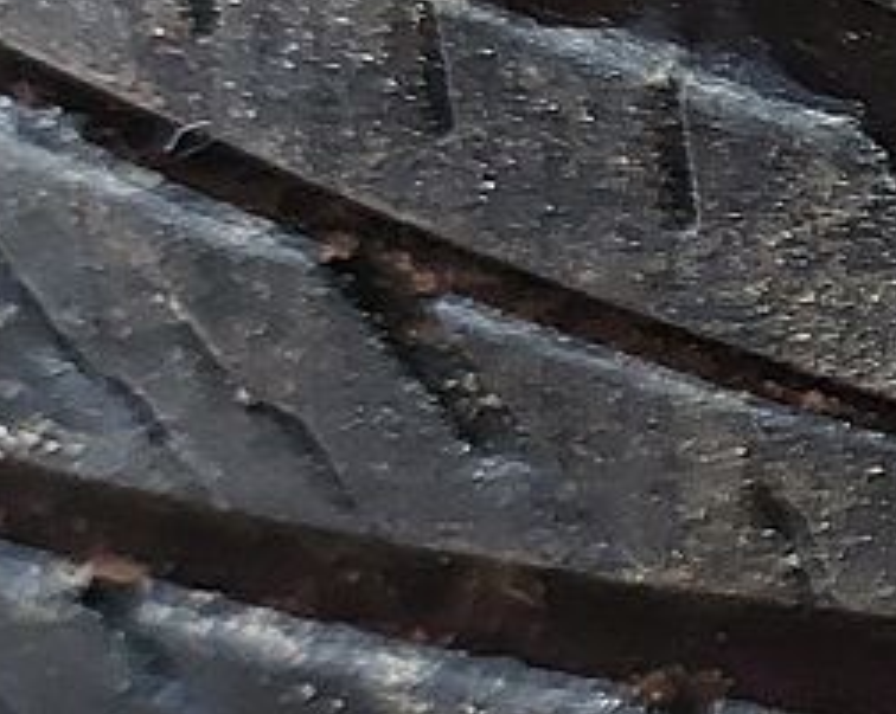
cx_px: 1972
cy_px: 291
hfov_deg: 12.5
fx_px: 3417
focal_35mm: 129
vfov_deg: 11.9
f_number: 1.8
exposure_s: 1/25
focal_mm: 5.23
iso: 320
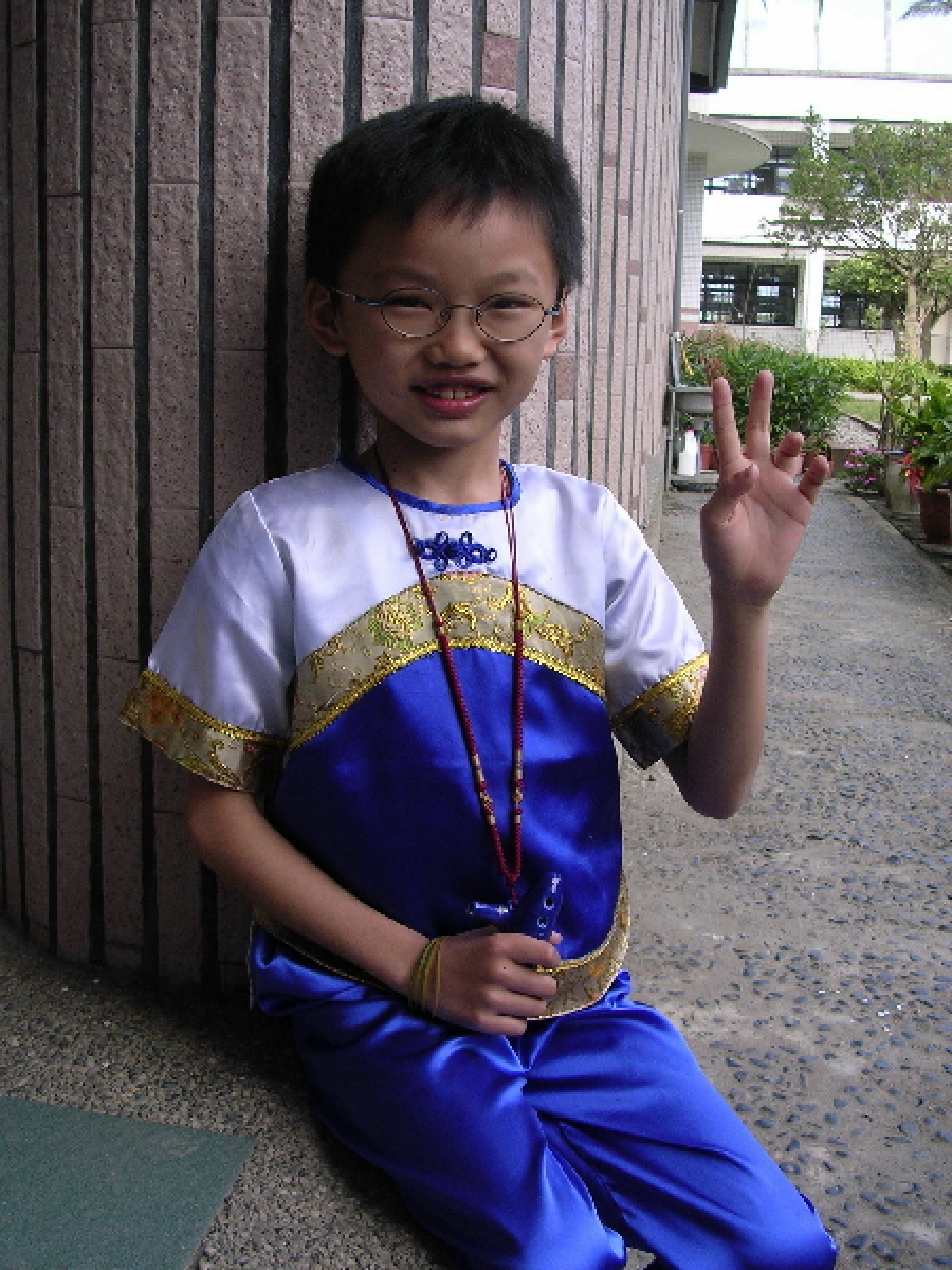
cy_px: 635
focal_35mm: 38
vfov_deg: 49.0
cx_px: 476
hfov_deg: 37.7
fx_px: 1393
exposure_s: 1/224
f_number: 2.8
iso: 100
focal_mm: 5.8
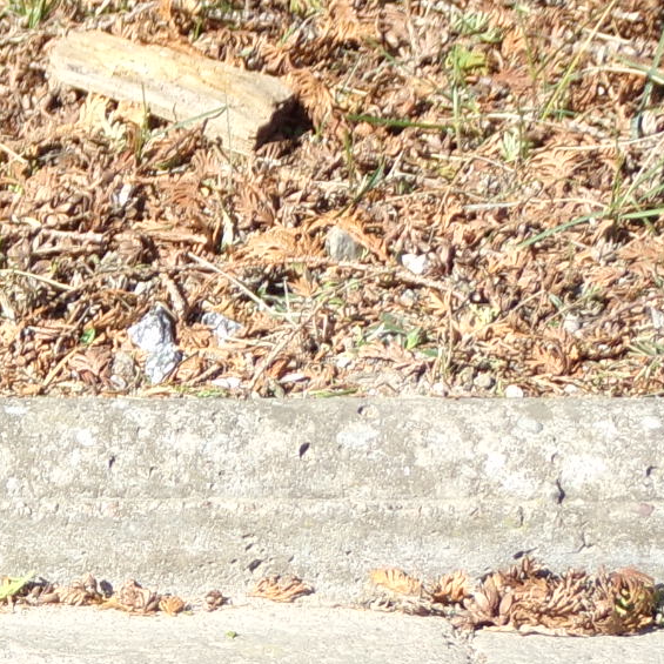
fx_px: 12175
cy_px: 479
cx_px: -517
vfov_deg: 3.1
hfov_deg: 3.1
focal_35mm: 561
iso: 80
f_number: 4.7
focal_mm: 31.3
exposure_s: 1/220
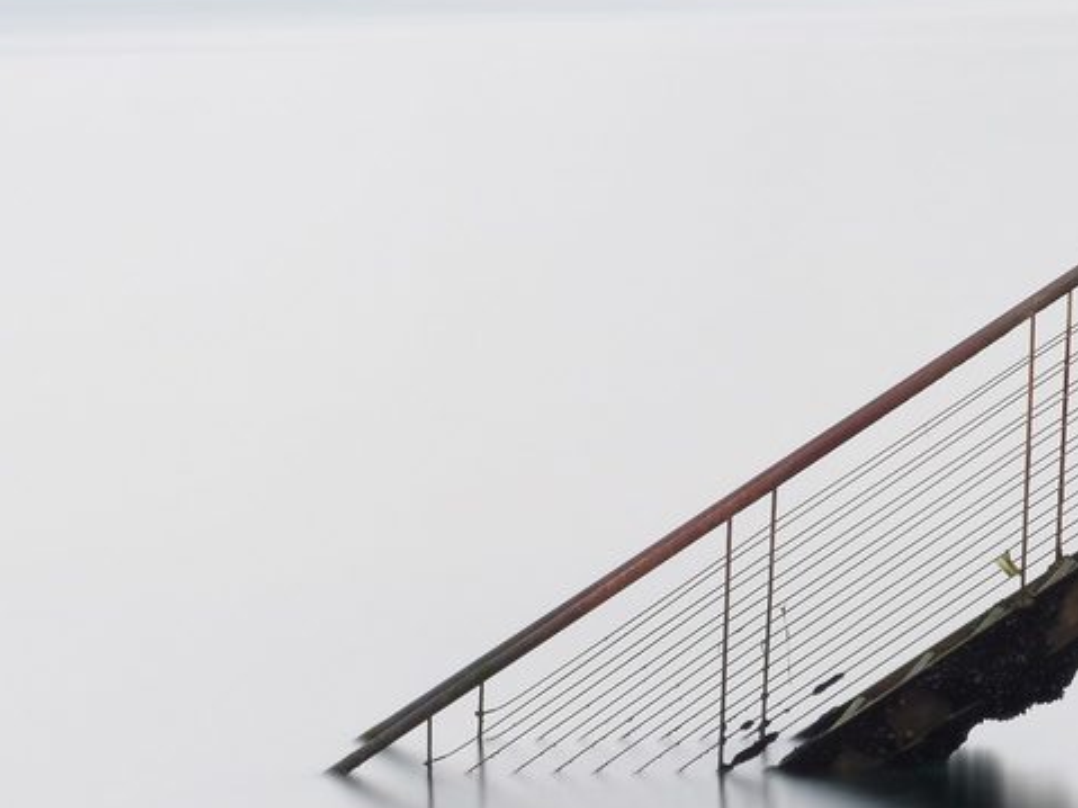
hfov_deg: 6.2
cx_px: 653
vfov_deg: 4.7
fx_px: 9901
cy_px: 477
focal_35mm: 318
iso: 100
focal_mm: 45.7
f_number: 8
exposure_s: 50
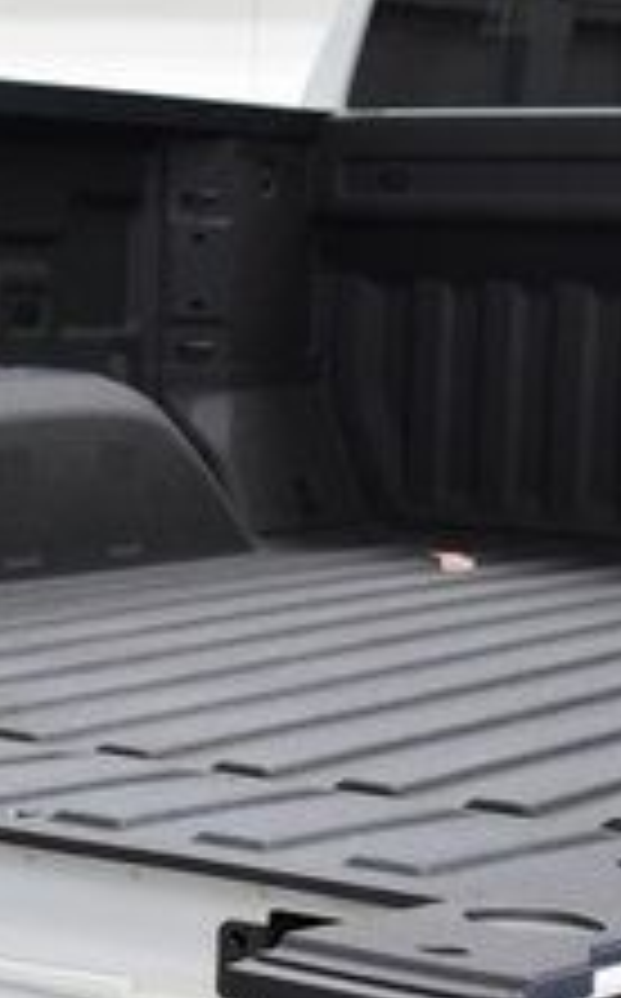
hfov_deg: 12.2
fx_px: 2882
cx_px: 54
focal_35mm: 106
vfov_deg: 19.4
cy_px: 834
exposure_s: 1/60
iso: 1600
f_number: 5
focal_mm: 24
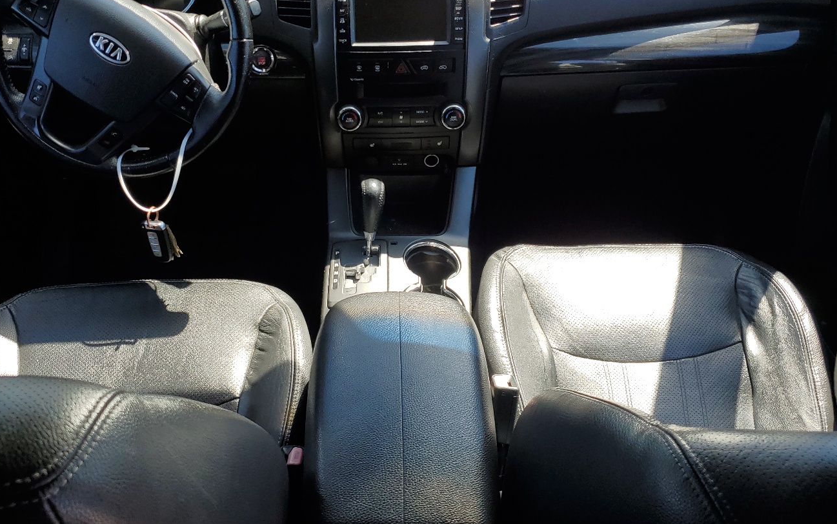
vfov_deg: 37.3
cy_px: 267
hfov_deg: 56.6
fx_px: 776
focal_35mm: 34
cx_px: 383
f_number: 1.5
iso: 50
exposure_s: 1/588
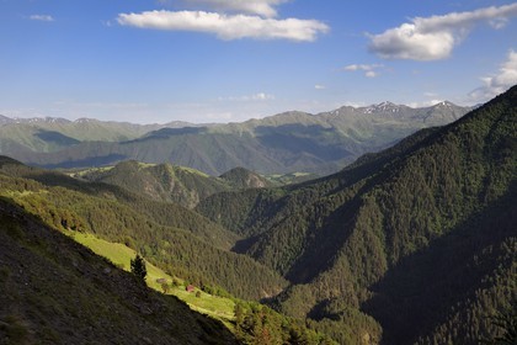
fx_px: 503
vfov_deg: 37.9
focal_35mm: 35
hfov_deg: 54.4
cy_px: 172
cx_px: 258
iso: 400
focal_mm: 35
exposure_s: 1/1250
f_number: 9
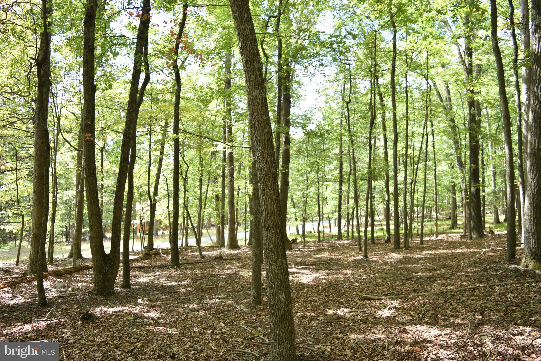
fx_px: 406
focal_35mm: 27
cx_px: 270
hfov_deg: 67.4
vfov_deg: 47.9
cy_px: 180
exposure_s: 1/100
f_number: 4
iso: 100
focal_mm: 18
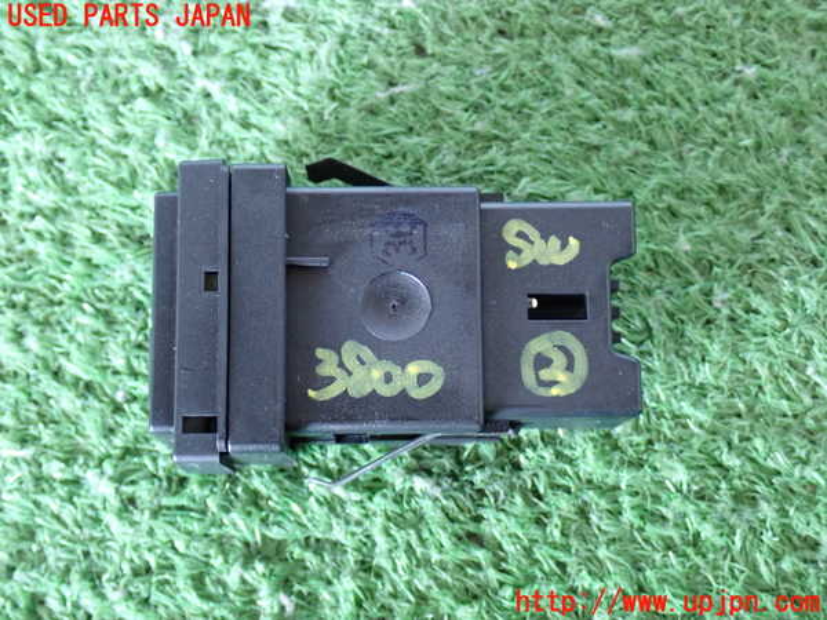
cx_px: 414
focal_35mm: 58
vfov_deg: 25.2
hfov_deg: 33.2
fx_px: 1386
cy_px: 310
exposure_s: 1/15
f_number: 3.5
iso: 800
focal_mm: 10.35
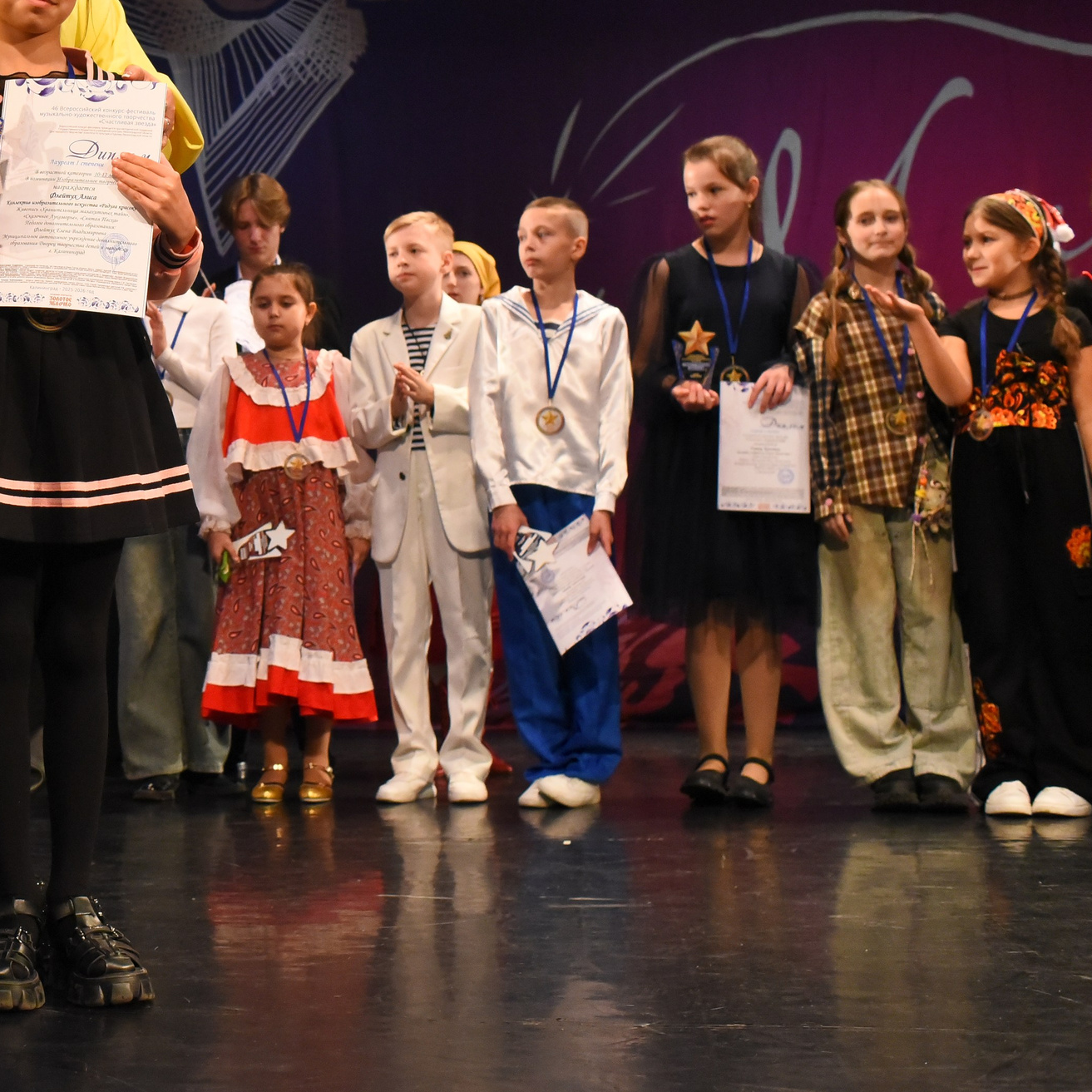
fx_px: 2070
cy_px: 385
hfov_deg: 28.1
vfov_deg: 29.4
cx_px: 47
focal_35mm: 58
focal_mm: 35
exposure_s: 1/250
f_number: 6.3
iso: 5000
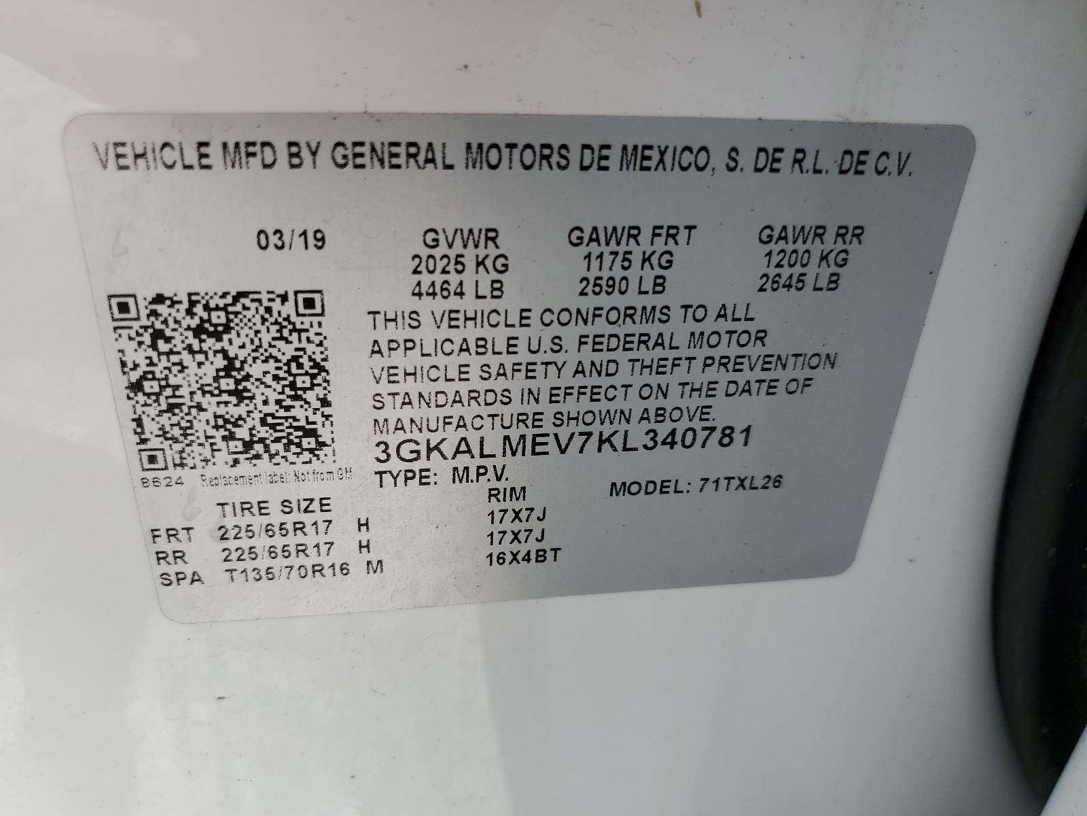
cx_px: 544
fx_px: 816
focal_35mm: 26
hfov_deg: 67.3
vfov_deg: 53.1
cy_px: 408
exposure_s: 1/1000
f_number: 1.5
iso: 50
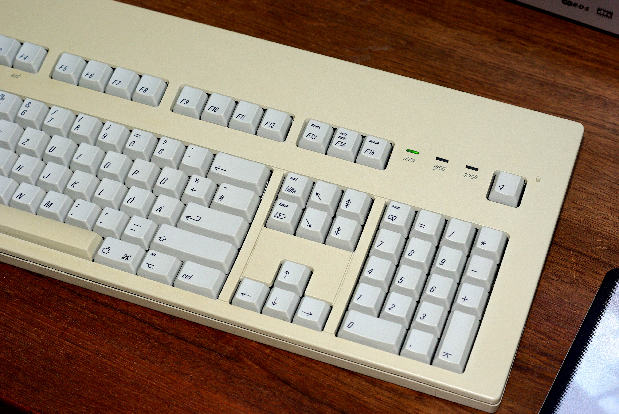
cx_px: 310
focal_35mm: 75
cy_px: 207
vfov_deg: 18.2
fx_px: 1291
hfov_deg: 27.0
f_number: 6.7
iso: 400
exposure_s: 1/60
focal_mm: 50
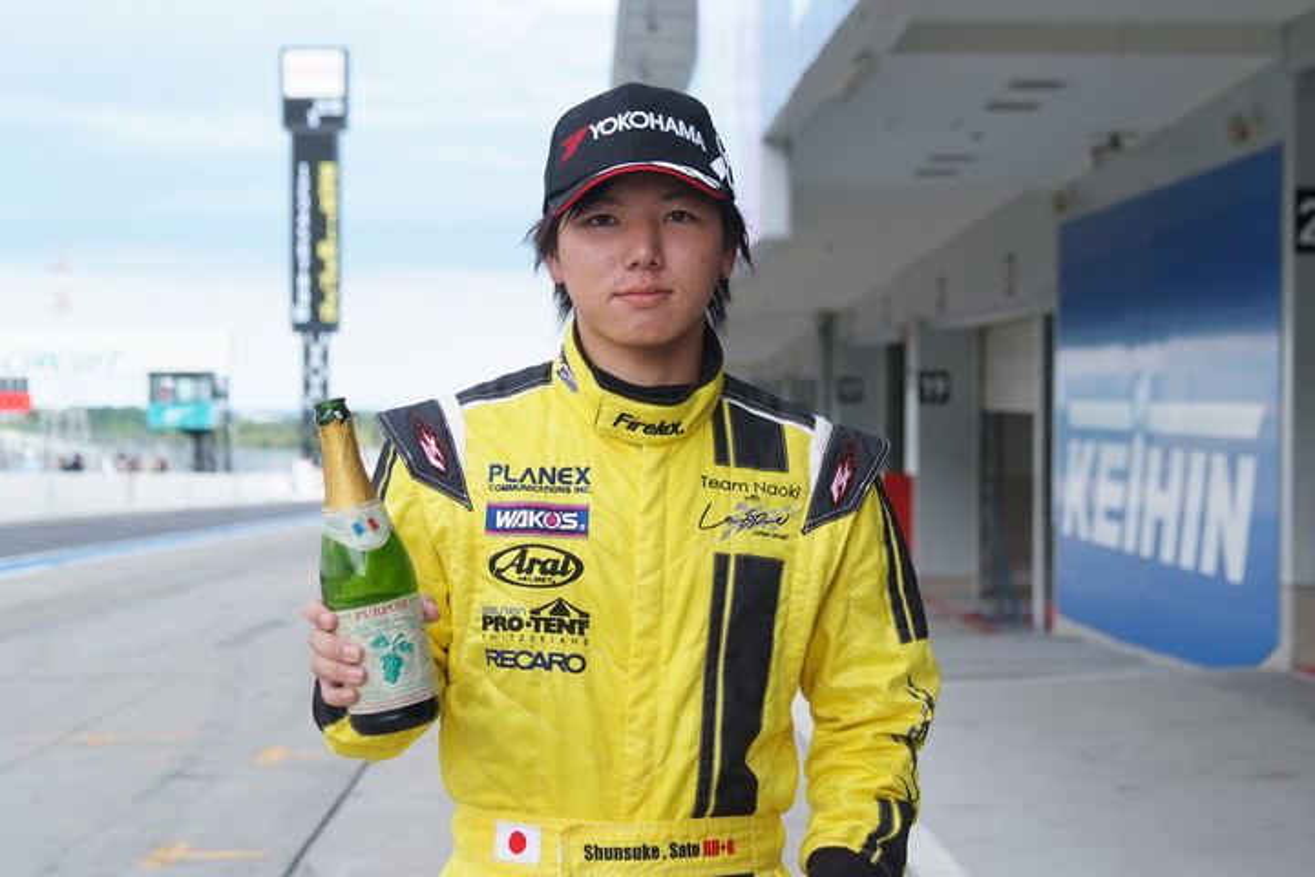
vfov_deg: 18.9
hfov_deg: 28.1
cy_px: 438
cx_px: 658
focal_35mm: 72
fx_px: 2630
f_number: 4
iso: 400
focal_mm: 48
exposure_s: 1/350
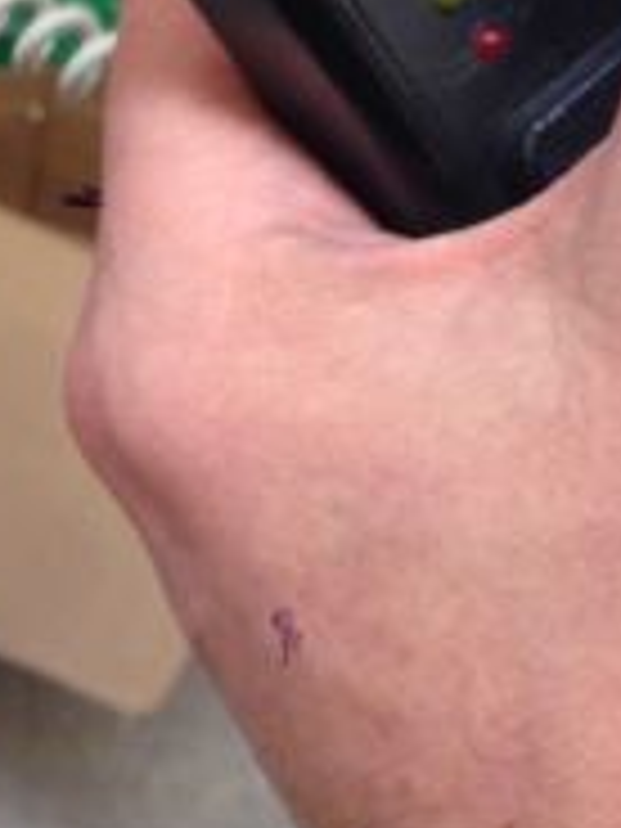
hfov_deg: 12.8
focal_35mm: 115
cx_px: 513
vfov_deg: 16.6
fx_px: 2751
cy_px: -81
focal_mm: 4.12
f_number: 2.4
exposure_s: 1/20
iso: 125
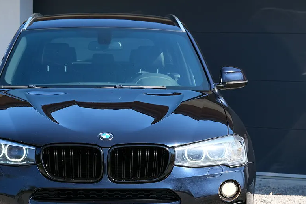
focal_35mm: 111
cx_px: 106
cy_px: 142
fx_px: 943
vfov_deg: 12.3
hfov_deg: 18.4
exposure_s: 1/280
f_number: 5.6
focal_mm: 50.5
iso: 320
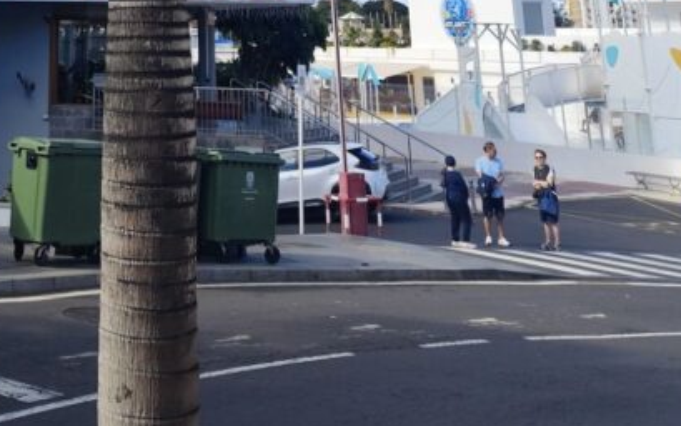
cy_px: -363
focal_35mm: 61
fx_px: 1133
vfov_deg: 17.1
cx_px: 108
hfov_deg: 32.3
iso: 50
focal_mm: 6.19
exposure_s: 1/586
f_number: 1.65
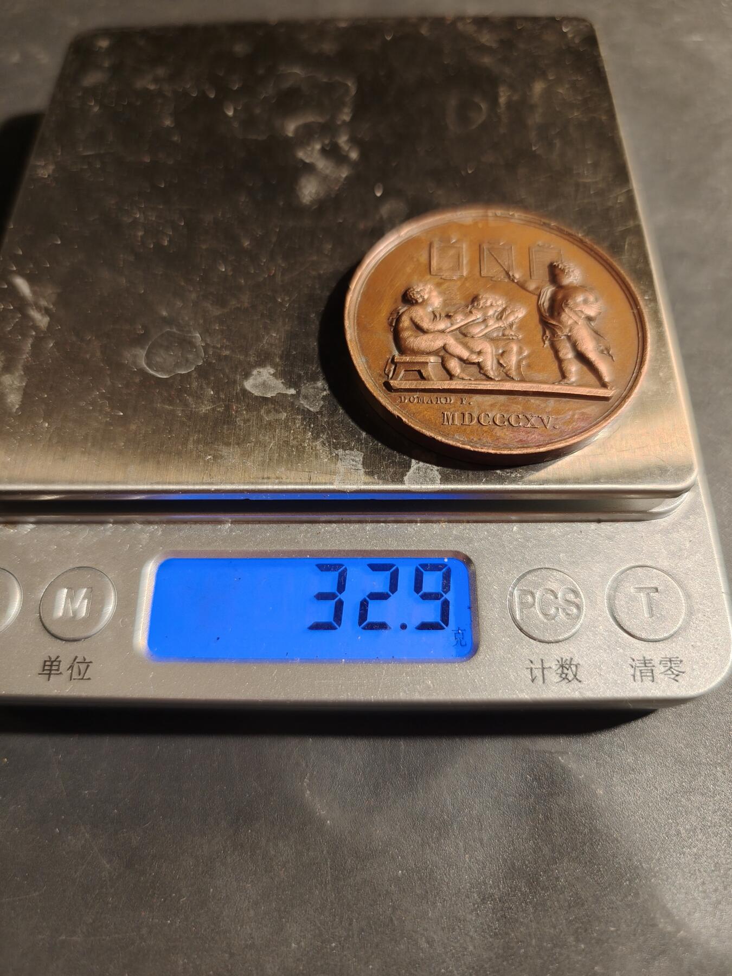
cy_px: 488
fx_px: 648
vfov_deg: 73.9
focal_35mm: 23
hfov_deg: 58.9
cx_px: 366
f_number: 1.6
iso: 250
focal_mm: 6.06
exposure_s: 1/152
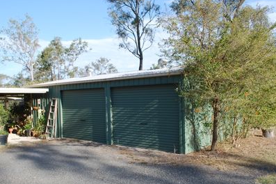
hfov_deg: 58.5
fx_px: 245
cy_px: 99
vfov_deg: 41.0
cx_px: 119
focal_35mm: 32
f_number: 6.3
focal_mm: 18
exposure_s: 1/160
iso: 100
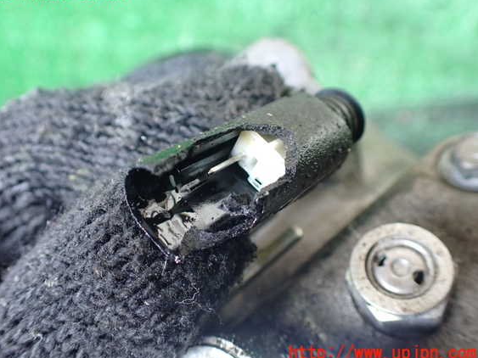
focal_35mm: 32
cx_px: 226
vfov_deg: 44.1
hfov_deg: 56.8
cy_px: 173
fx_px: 442
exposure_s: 1/40
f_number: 2.3
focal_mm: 5.4
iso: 800
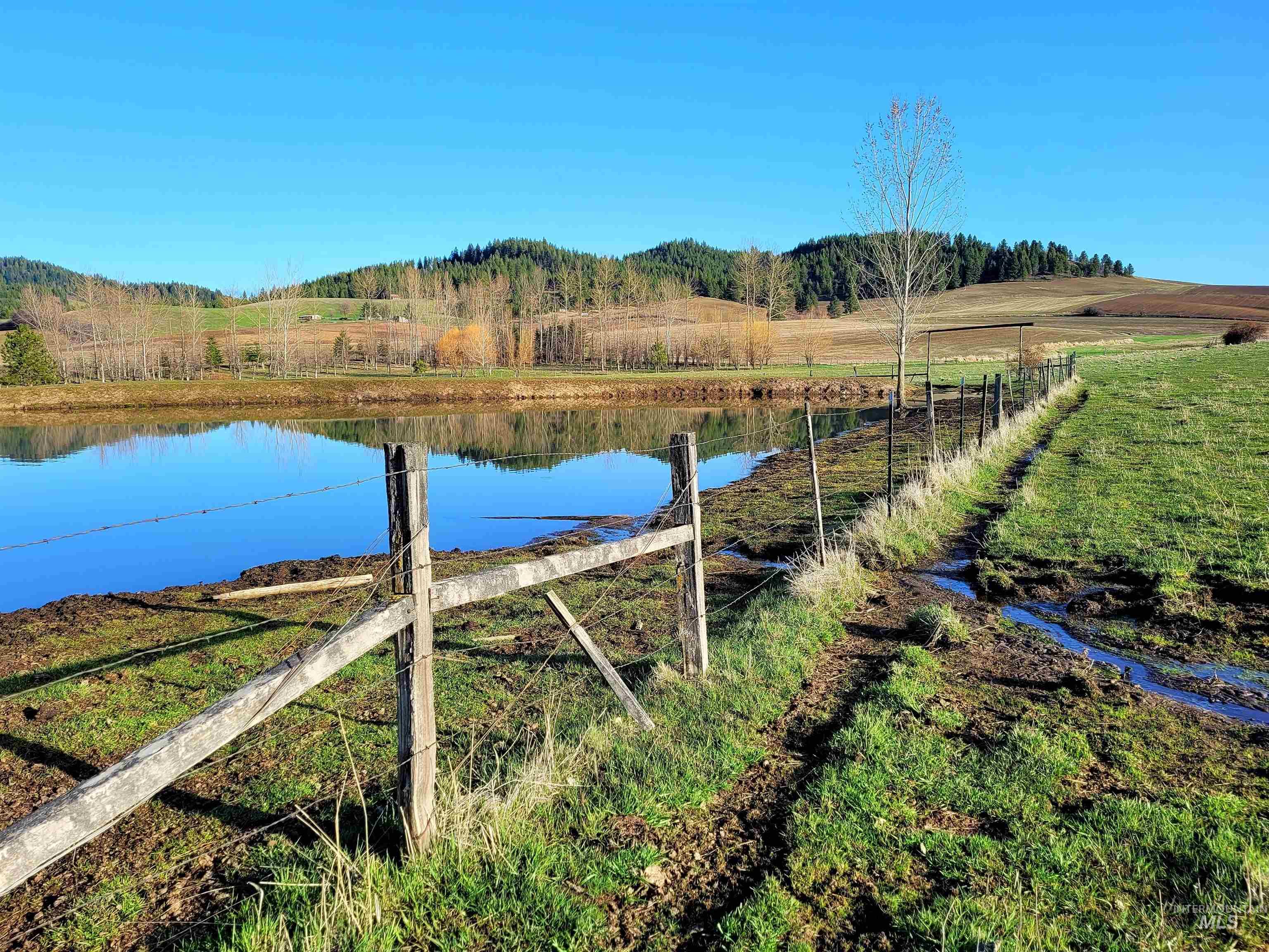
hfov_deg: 67.3
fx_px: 953
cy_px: 476
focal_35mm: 26
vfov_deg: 53.1
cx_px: 634
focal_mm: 5.4
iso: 40
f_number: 1.8
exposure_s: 1/1429
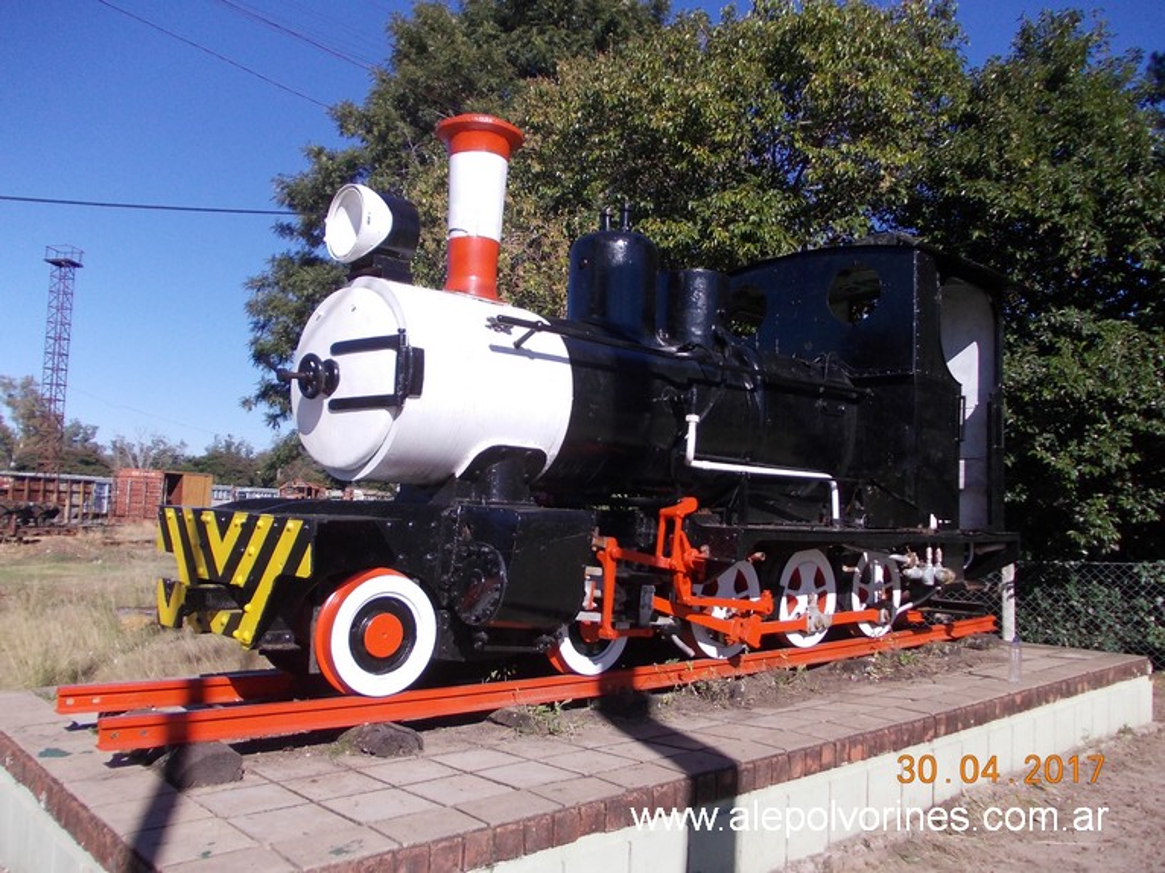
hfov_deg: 63.5
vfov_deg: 49.7
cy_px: 436
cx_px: 582
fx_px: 942
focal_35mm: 28
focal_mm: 4
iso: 80
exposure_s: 1/400
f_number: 5.4
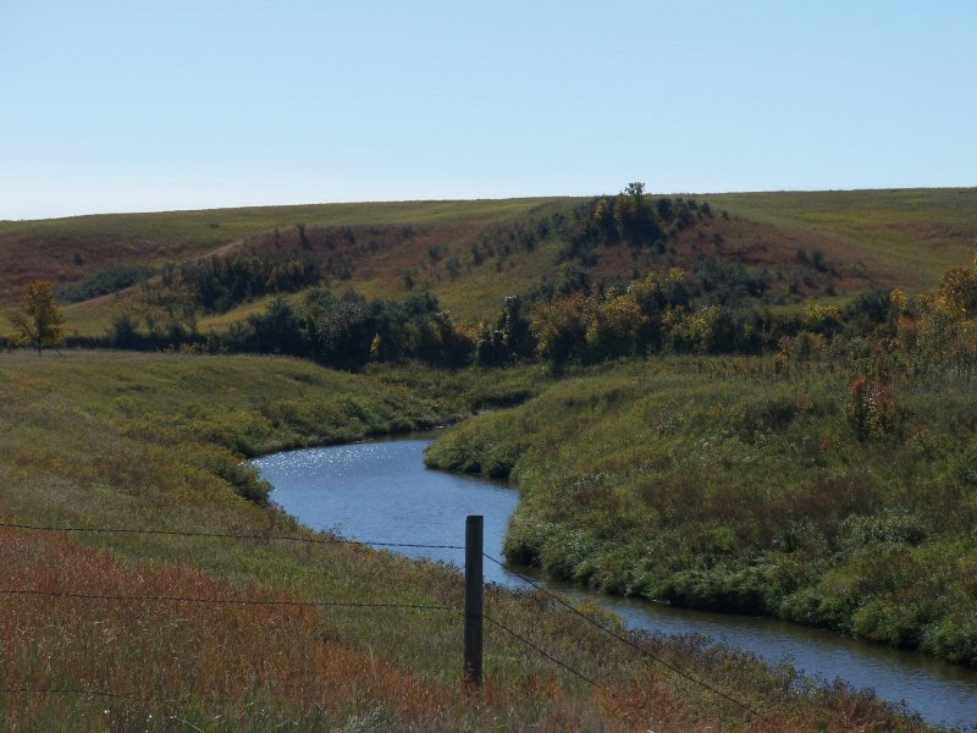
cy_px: 366
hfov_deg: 12.7
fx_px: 4403
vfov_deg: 9.5
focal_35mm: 156
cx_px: 488
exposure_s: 1/500
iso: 64
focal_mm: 32.9
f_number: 5.6
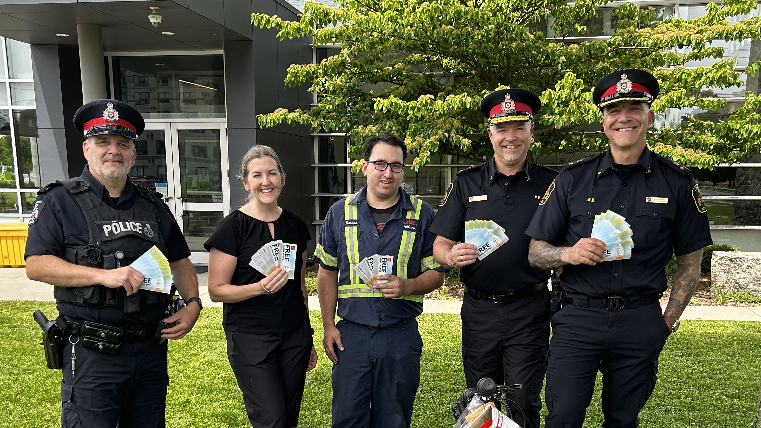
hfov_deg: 51.6
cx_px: 376
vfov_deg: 29.6
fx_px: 787
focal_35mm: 39
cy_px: 358
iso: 50
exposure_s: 1/718
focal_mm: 5.7
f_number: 1.5
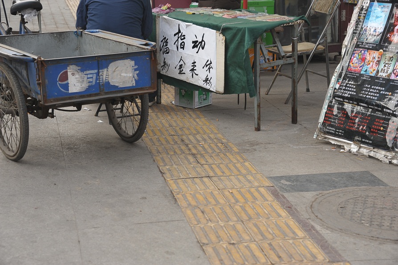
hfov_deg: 28.1
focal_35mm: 72
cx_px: 199
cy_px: 132
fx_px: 796
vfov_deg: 18.9
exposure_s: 1/160
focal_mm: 72
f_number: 6.3
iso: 200
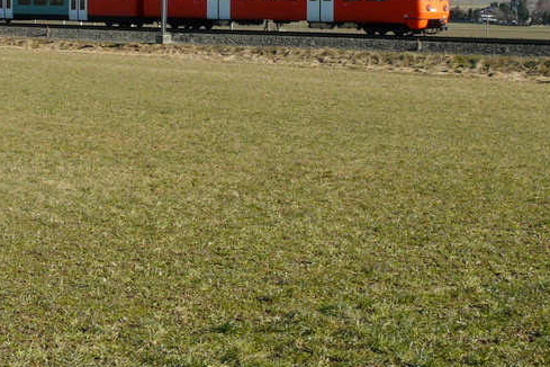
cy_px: 9
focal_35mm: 85
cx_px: 216
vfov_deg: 15.8
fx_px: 1299
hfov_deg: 23.9
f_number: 5.6
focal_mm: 6.5
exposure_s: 1/400
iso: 100
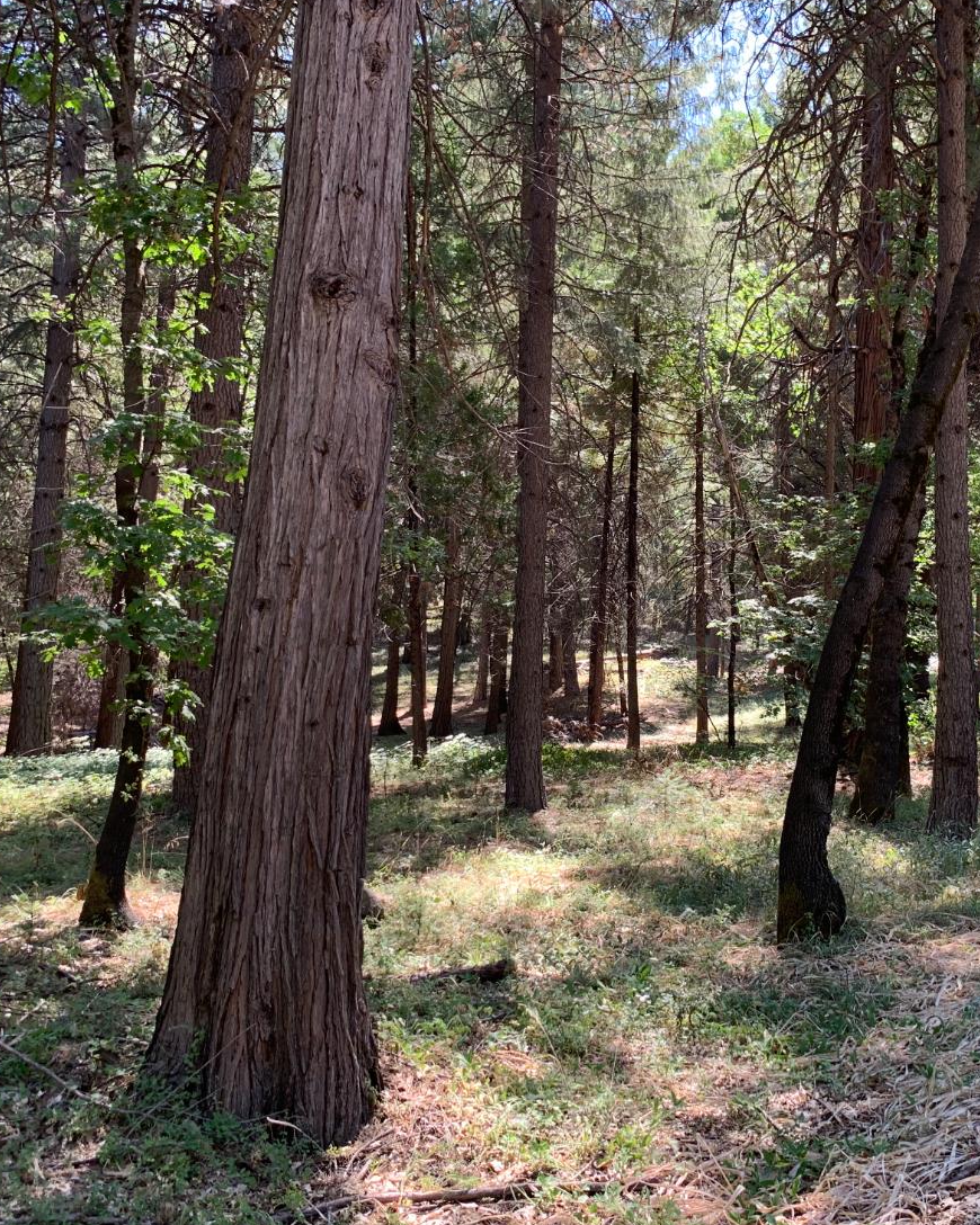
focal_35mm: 35
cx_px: 703
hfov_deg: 41.3
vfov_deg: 51.5
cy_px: 621
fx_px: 1269
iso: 32
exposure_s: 1/122
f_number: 1.8
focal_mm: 4.25
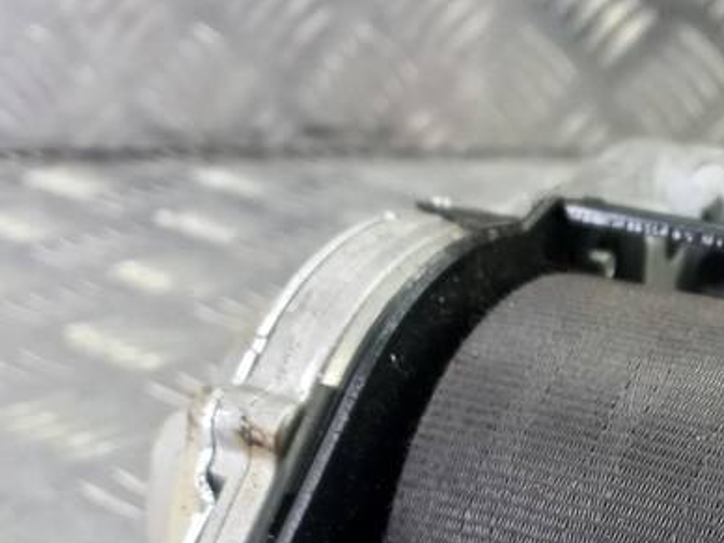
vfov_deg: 20.7
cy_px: 655
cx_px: 642
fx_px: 1380
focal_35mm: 66
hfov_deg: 28.3
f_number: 1.8
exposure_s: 1/50
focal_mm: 4.6
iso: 125
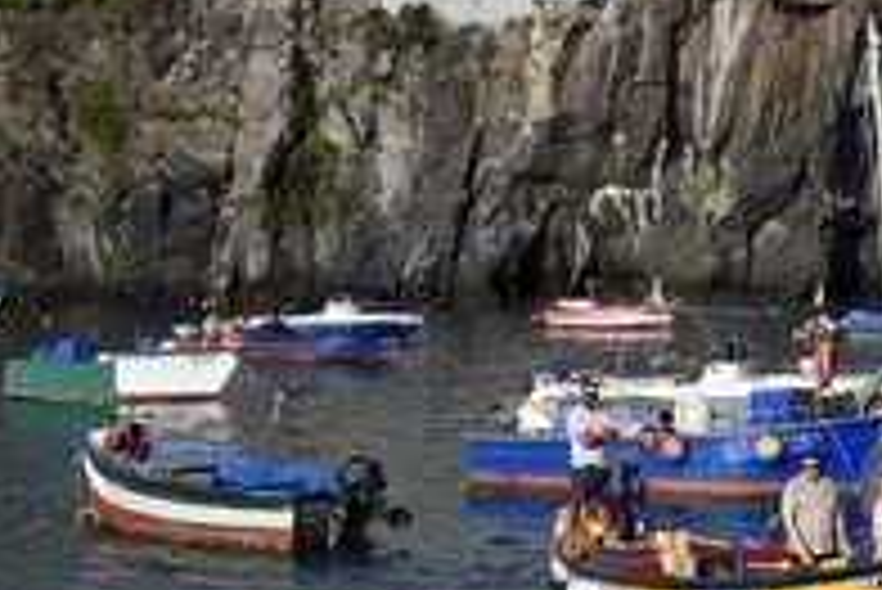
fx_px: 2207
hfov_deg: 21.7
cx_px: 902
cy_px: 207
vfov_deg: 15.2
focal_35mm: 90
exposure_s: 1/640
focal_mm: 42
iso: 200
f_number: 9
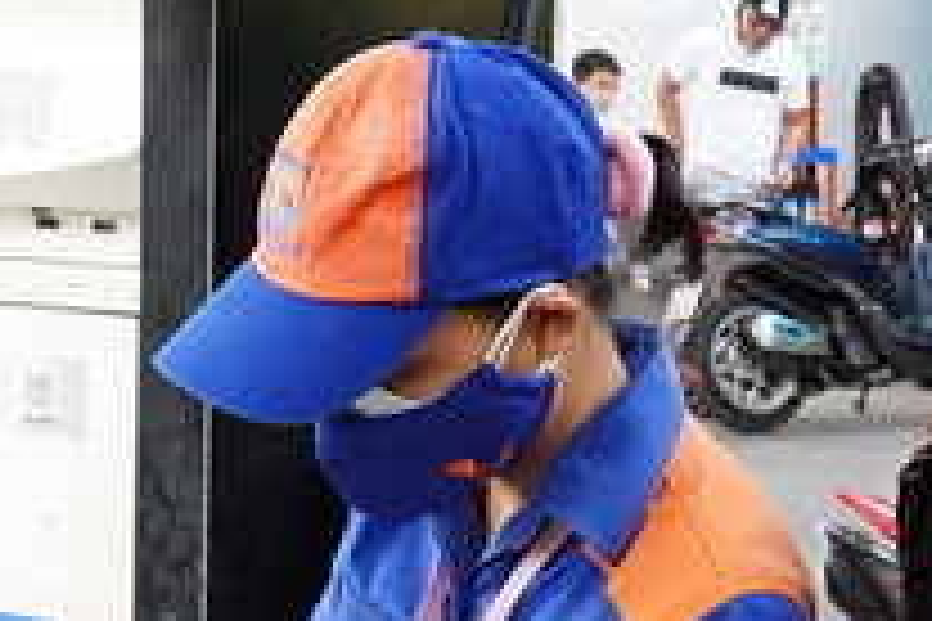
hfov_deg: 17.9
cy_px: 578
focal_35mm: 112
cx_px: 68
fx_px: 2909
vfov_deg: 12.1
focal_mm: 29.1
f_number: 11
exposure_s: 1/160
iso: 2500
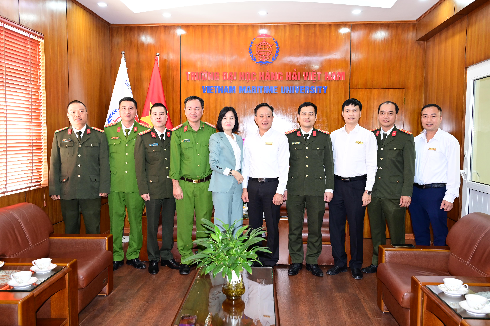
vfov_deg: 42.9
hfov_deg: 61.1
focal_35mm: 30
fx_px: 415
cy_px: 163
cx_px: 245
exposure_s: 1/160
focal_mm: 30.5
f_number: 4
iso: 2000
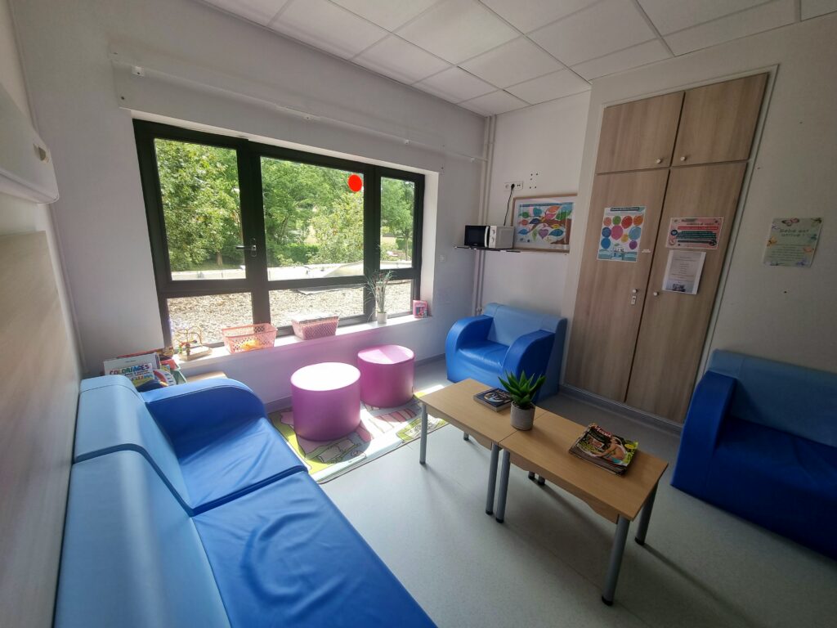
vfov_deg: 89.9
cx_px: 418
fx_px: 314
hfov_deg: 106.2
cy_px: 314
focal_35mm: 13
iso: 50
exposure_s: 1/190
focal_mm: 2.2
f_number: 2.2
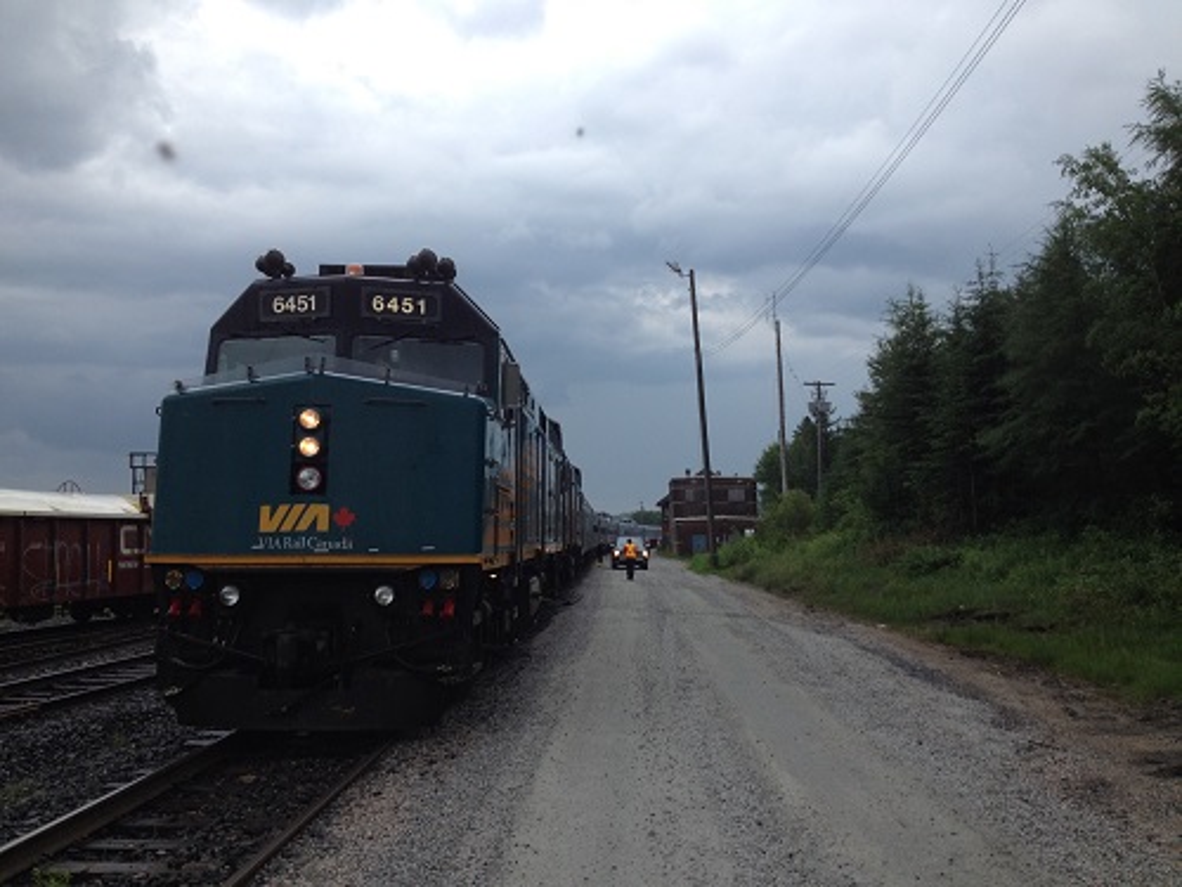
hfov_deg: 52.6
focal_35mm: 35
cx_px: 591
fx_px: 1195
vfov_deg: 40.7
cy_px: 444
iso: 50
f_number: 2.4
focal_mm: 4.28
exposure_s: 1/354
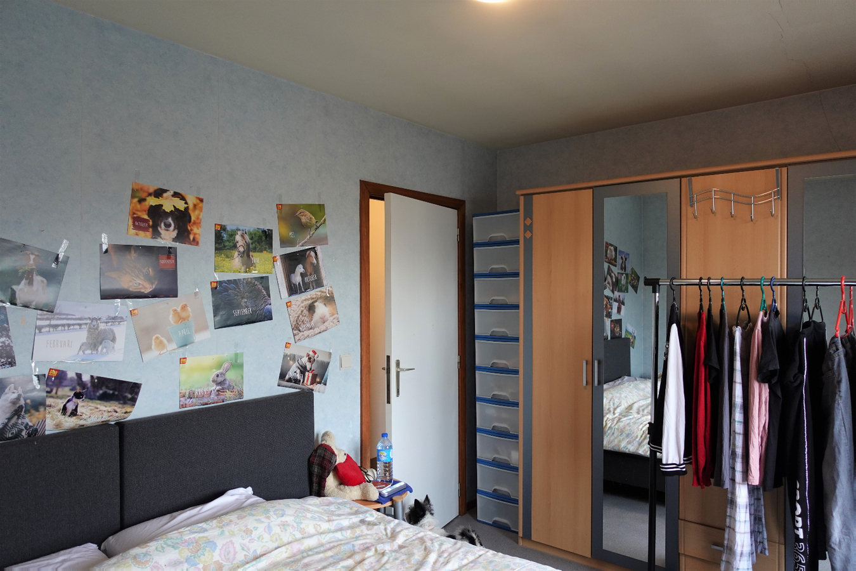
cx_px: 428
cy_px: 286
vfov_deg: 53.1
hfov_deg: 73.7
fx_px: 571
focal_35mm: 24
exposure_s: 1/30
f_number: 1.8
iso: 200
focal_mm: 8.8
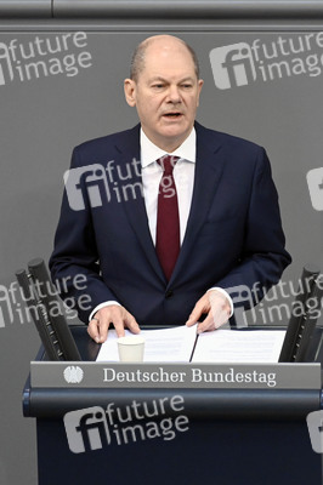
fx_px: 6740
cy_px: 242
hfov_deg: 2.7
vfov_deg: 4.1
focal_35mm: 500
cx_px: 162
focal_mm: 500
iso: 6400
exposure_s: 1/400
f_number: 5.6
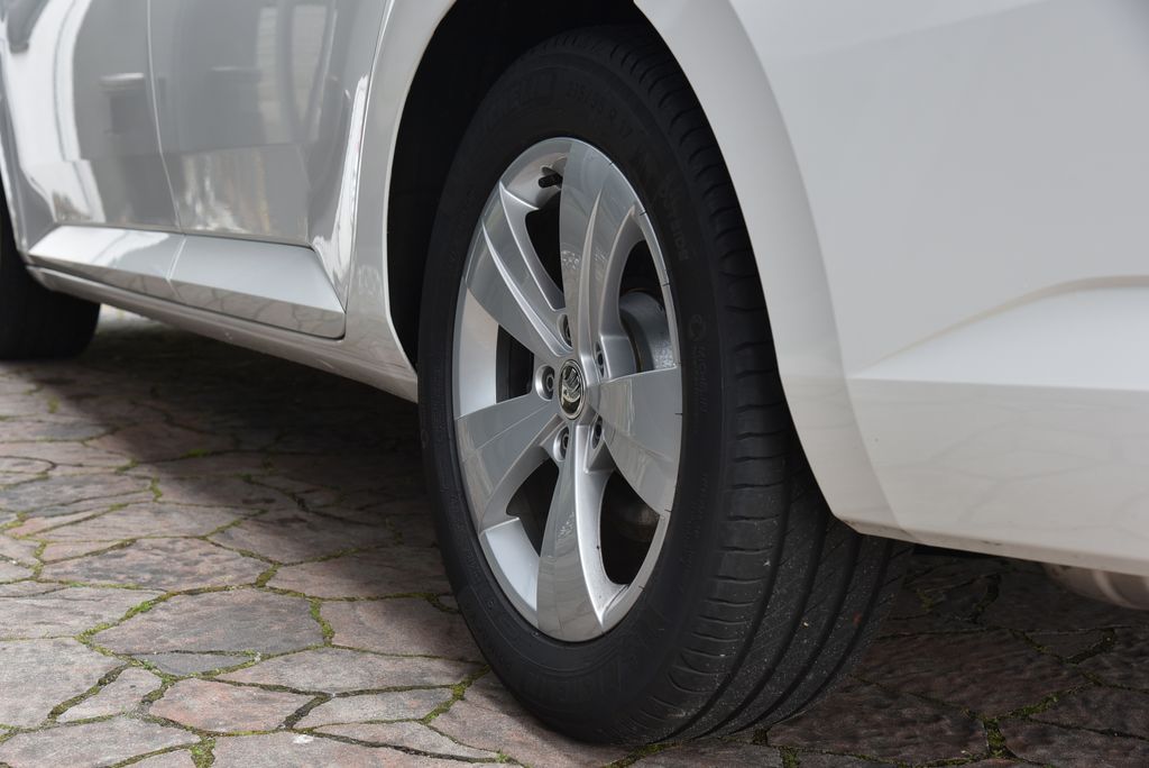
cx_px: 574
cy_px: 384
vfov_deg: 24.7
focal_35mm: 55
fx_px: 1756
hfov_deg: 36.2
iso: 500
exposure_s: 1/200
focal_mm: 55
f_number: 7.1
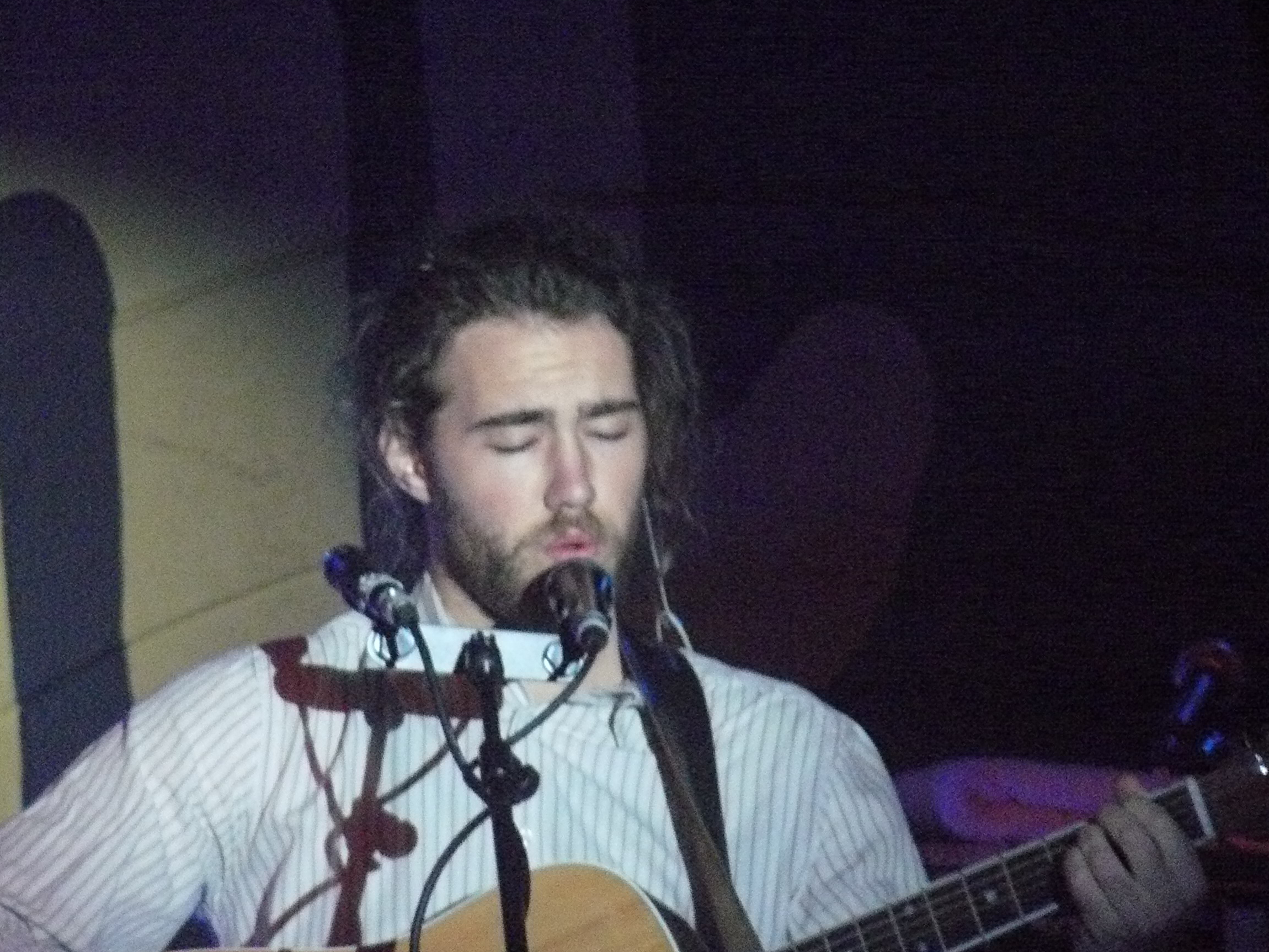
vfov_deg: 2.6
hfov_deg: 3.4
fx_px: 21152
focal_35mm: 577
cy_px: 482
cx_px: 613
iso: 800
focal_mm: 72
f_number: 3.3
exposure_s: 1/6
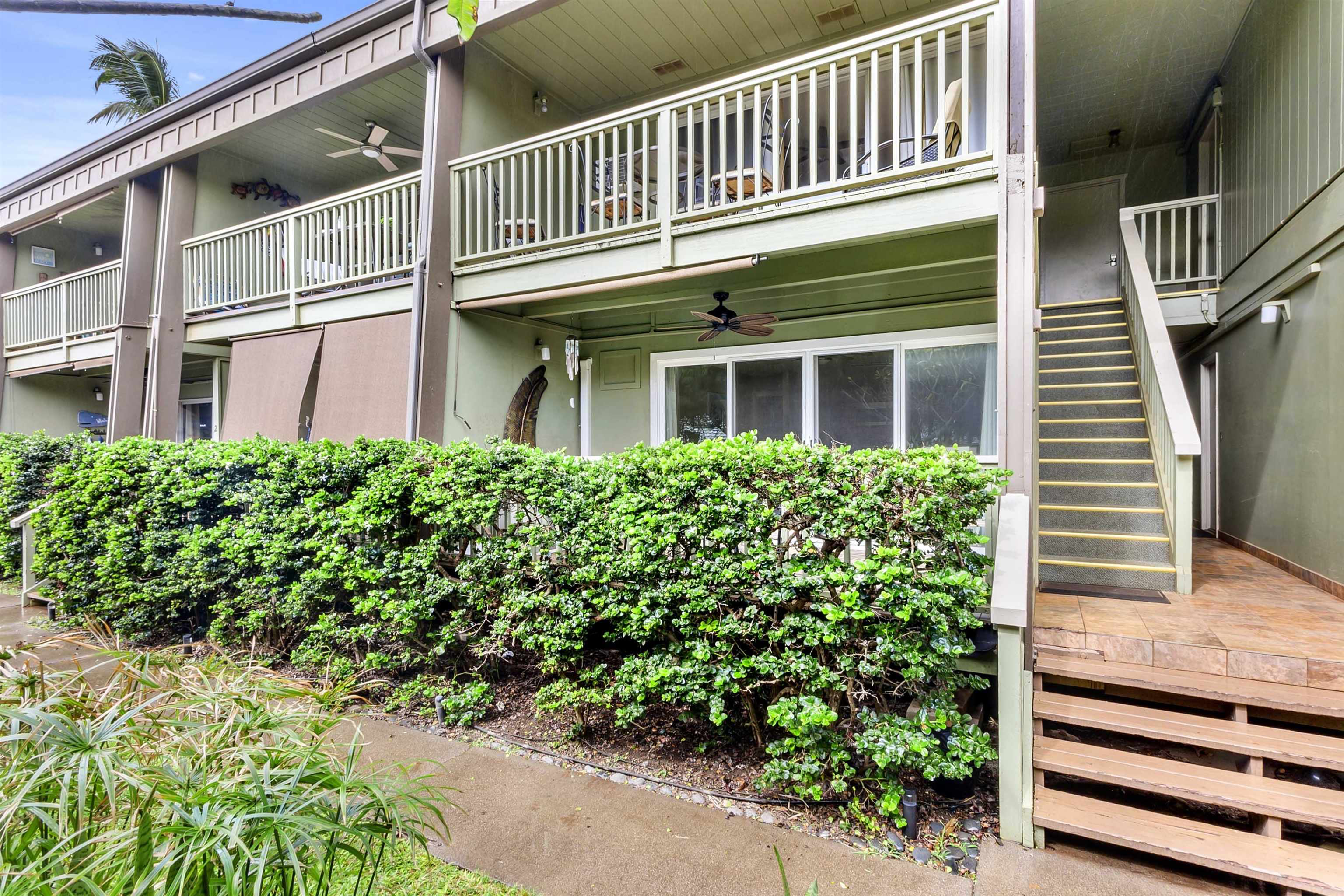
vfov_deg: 67.4
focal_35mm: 18
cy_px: 448
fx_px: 672
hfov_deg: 90.0
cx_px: 672
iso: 200
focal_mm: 12
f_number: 14
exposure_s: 1/13
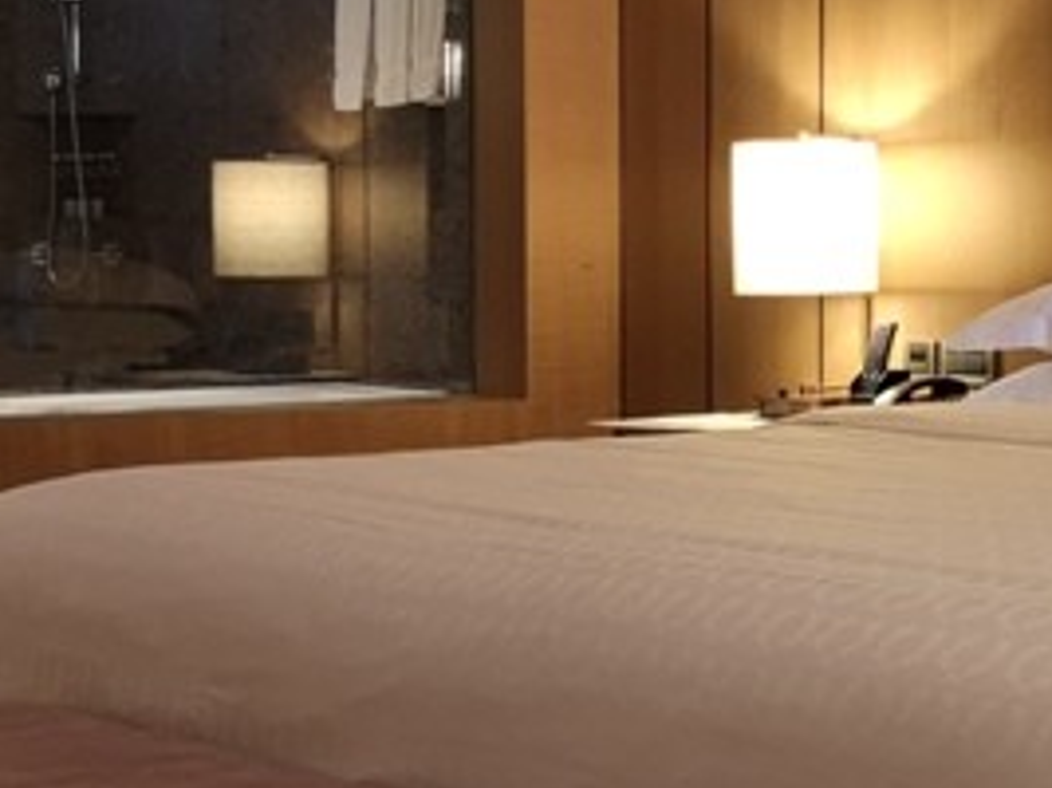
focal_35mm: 81
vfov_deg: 18.2
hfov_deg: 23.7
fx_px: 2461
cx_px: 879
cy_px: 347
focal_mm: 3.95
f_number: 1.8
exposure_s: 1/33.3
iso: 320
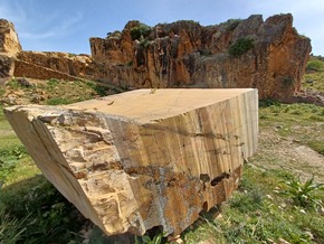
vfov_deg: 78.0
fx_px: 150
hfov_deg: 94.4
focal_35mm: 16
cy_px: 132
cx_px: 169
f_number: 2.2
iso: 40
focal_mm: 1.42
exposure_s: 1/1512
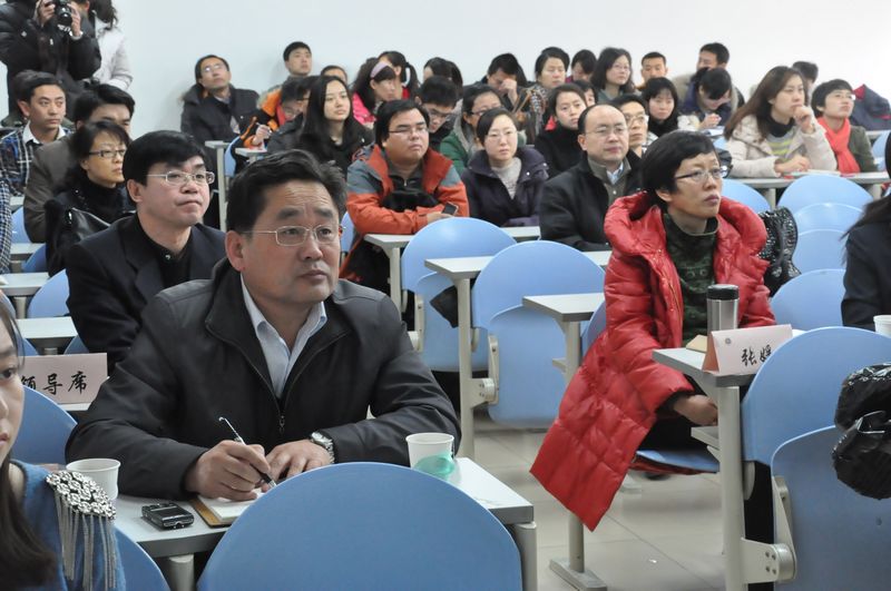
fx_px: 1779
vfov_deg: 18.9
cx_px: 446
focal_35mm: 72
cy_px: 296
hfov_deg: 28.1
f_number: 9
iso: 3200
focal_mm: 48
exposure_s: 1/30
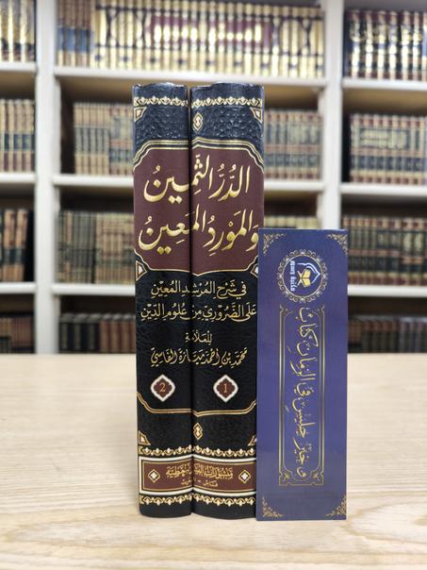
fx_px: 395
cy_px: 285
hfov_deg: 56.8
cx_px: 214
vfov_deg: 71.6
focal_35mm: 24
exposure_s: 1/50
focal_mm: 6.92
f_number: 1.9
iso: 160
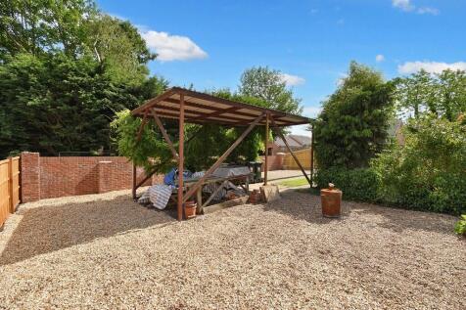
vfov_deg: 77.3
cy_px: 155
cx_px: 233
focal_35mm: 15
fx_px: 194
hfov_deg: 100.4
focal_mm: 10
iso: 100
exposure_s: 1/320
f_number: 9
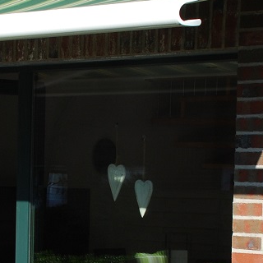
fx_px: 1427
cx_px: 41
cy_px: 269
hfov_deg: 10.5
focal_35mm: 166
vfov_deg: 10.4
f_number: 10
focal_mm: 32
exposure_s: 1/200
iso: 200
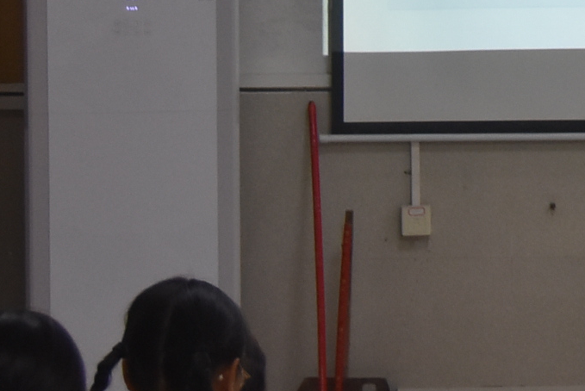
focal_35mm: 231
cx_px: 922
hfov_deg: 8.7
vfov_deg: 5.9
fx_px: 3760
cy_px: -16
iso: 800
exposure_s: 1/90
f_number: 4.8
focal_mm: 35
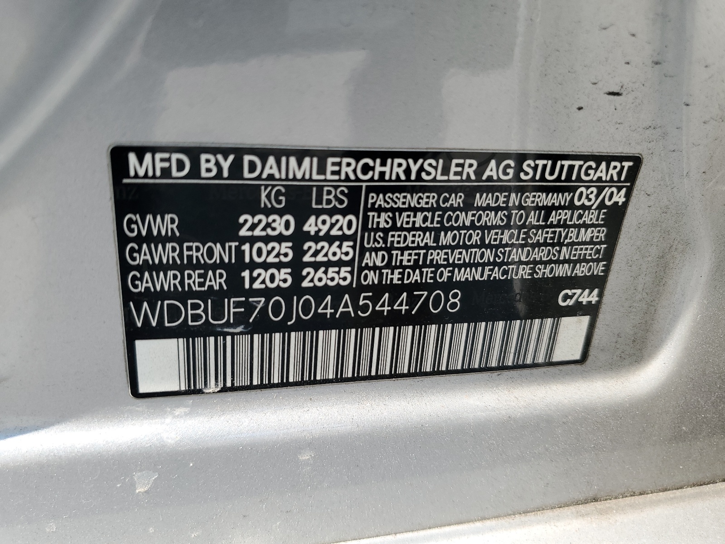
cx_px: 362
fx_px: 545
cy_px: 272
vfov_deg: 53.1
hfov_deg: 67.3
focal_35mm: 26
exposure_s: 1/526
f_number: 1.5
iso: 50
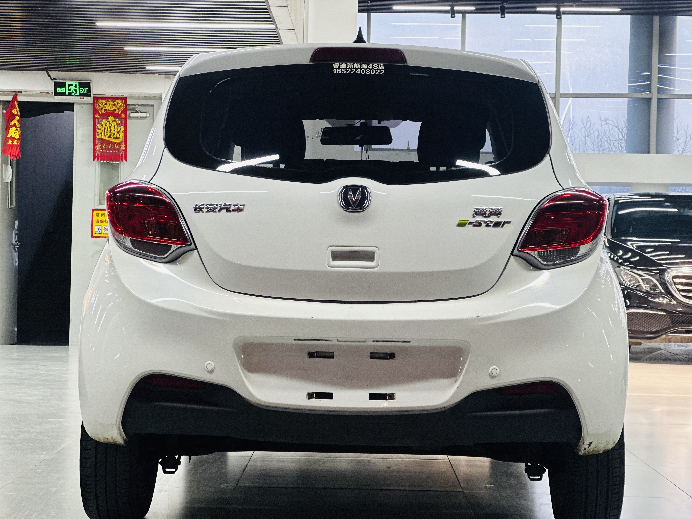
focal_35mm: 77
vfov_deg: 19.1
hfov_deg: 25.3
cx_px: 346
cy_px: 260
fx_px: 1539
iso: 160
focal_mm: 9
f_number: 2.8
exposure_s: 1/33
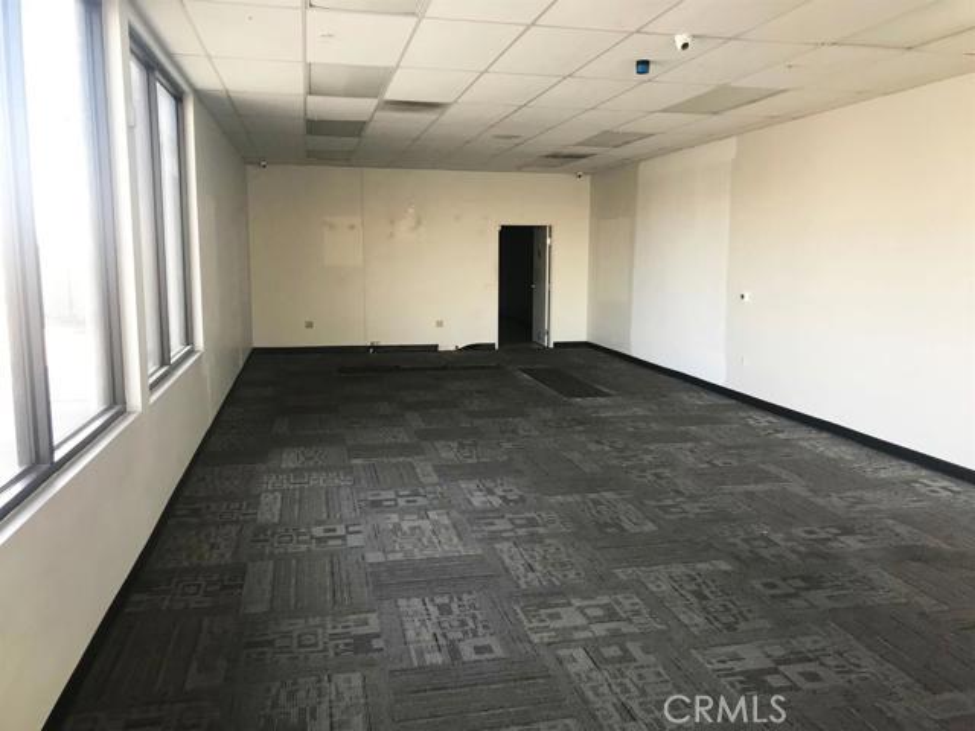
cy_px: 366
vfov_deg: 49.7
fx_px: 789
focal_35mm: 28
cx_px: 488
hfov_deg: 63.4
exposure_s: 1/30
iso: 25
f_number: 1.8
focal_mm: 3.99
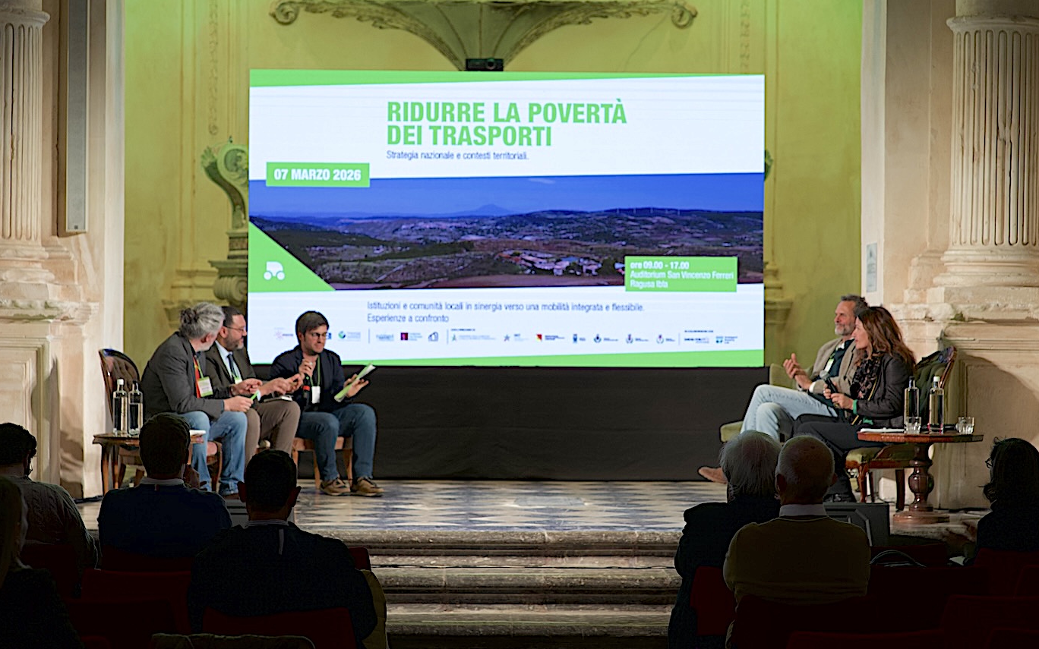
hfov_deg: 21.9
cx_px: 517
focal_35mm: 95
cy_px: 354
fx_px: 2690
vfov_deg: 13.8
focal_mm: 85
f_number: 4
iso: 640
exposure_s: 1/60
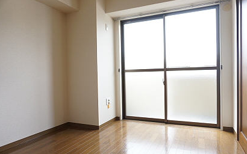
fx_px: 168
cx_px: 123
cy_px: 79
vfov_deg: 49.2
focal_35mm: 25
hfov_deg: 72.6
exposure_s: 1/160
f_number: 4
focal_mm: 16
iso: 640
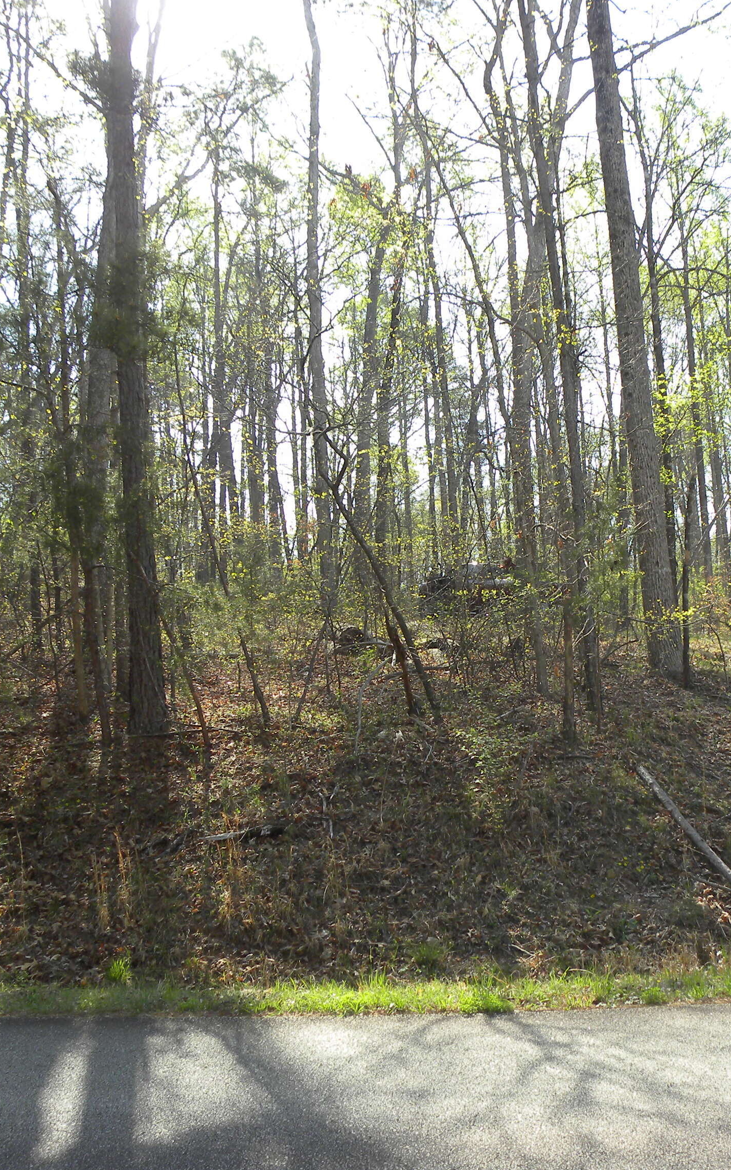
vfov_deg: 52.7
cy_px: 583
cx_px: 508
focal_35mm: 37
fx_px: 1179
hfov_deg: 34.0
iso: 64
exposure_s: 1/128
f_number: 4
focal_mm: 4.6
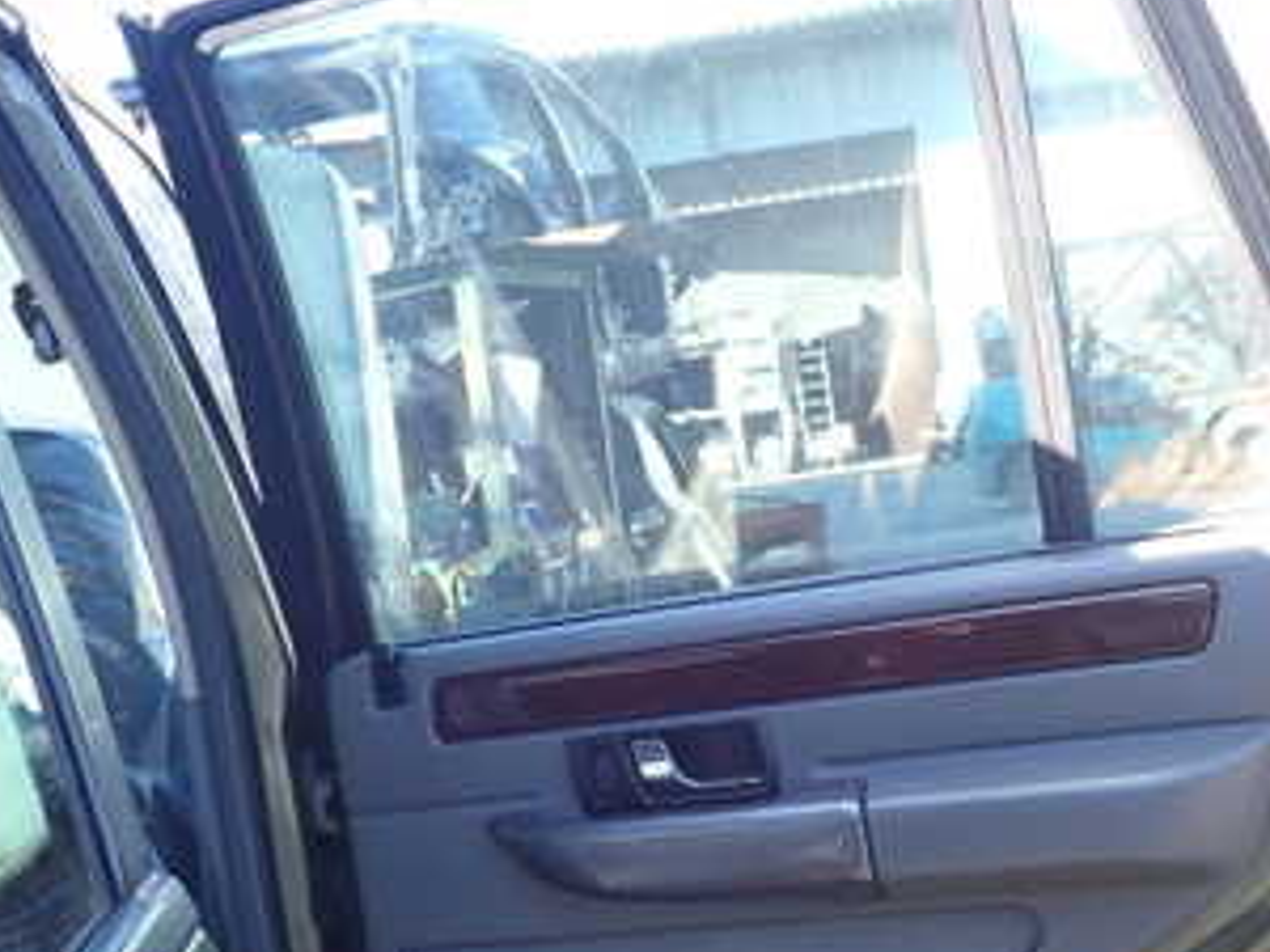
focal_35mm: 60
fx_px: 2201
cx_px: 715
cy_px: 614
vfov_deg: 24.3
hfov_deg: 32.1
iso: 100
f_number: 3.2
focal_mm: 5.4
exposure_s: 1/80
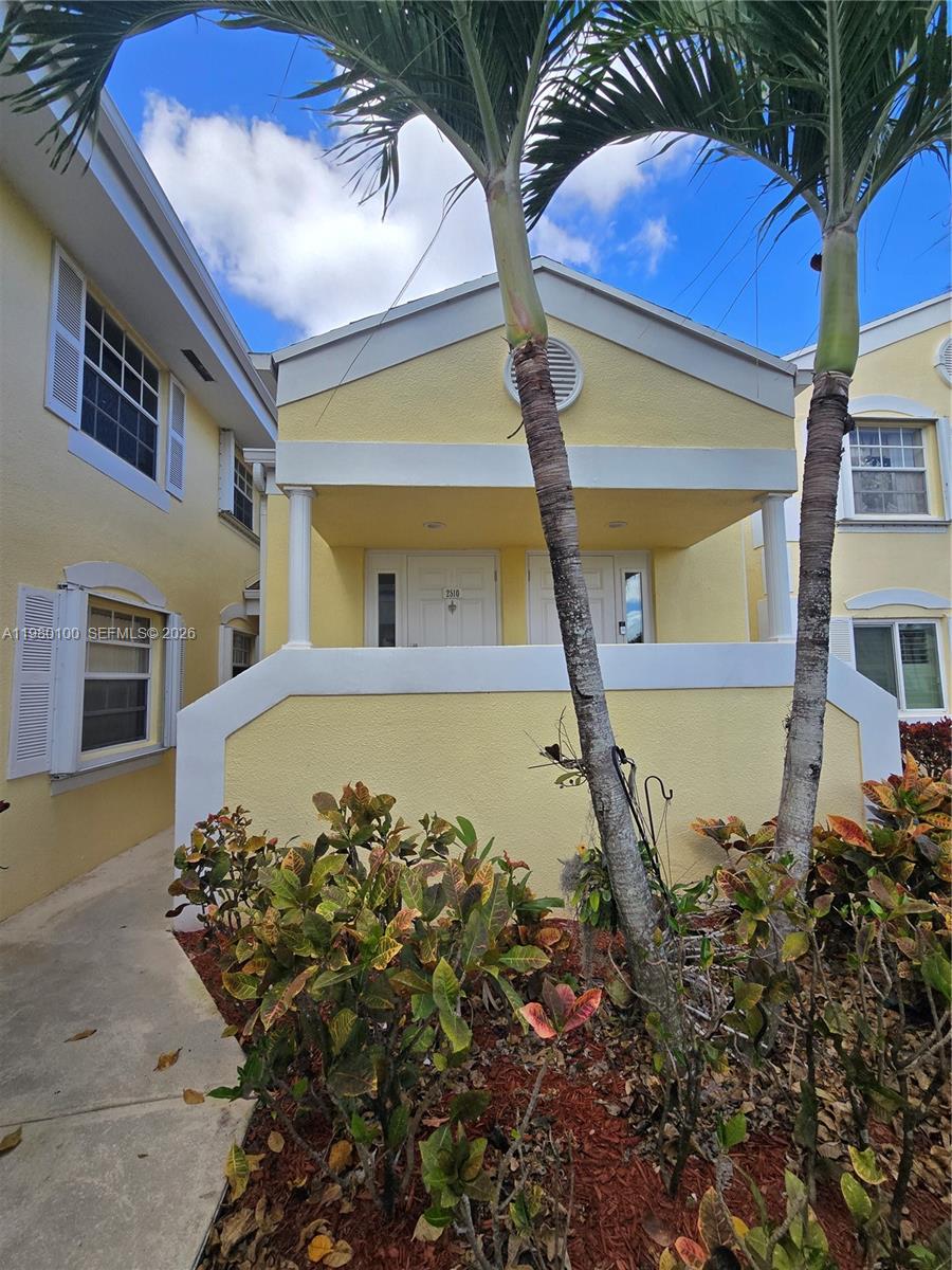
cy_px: 635
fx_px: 477
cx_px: 476
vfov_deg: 106.2
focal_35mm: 13
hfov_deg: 89.9
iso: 50
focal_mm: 2.2
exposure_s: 1/1139
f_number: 2.2
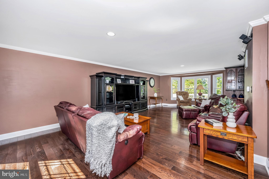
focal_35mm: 14
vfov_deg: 81.1
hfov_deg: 104.3
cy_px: 90
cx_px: 134
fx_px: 105
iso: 500
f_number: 8
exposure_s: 1/60
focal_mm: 14
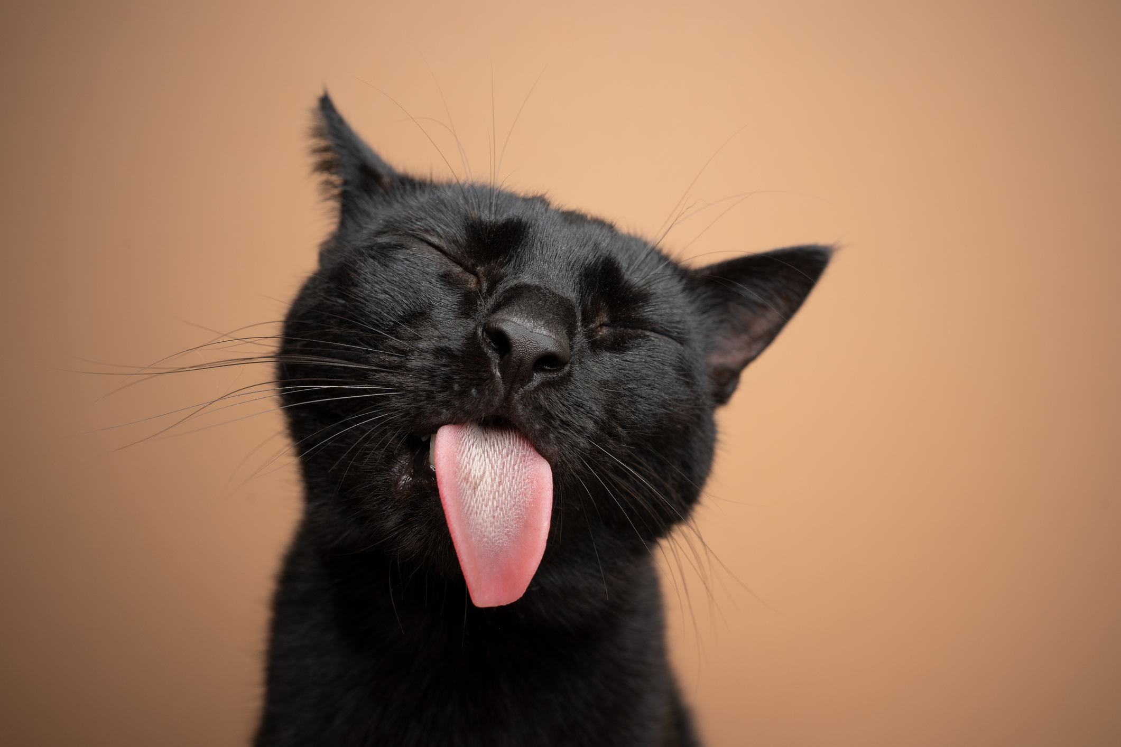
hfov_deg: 54.4
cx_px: 560
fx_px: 1090
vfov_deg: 37.9
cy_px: 374
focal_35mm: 35
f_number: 10
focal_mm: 35
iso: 160
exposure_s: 1/160
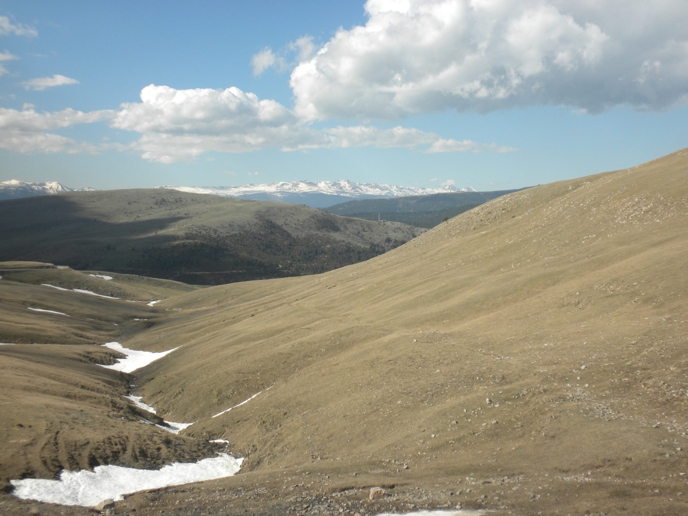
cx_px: 344
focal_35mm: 37
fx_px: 735
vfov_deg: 38.7
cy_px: 258
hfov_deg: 50.1
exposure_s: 1/111
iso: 64
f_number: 10
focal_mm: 6.6
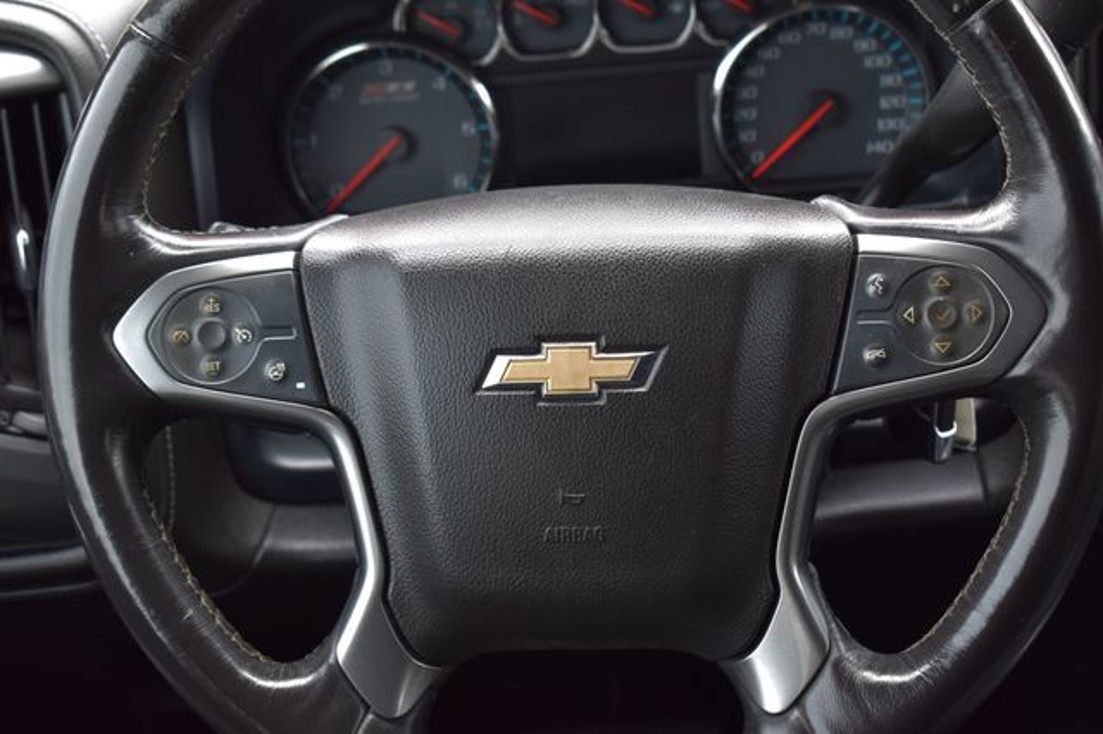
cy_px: 367
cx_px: 552
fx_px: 2113
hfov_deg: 29.3
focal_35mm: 69
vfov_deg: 19.7
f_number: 6.3
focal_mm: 46
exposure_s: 1/20
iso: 400
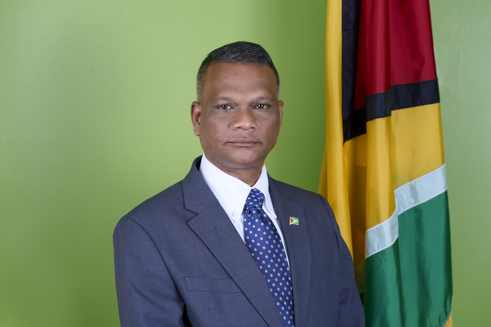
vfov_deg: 8.3
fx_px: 2264
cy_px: 168
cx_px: 248
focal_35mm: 166
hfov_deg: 12.4
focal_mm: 160
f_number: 5.6
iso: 400
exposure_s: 1/200
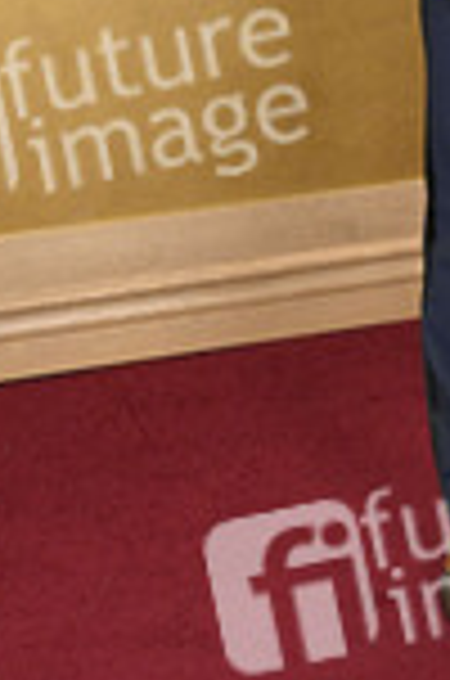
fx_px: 2543
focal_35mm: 135
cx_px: 567
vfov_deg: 14.8
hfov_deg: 9.9
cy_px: -108
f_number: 6.3
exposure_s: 1/320
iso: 2500
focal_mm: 51
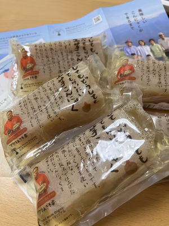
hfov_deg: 53.1
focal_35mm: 26
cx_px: 84
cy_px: 113
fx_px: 169
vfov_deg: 67.3
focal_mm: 5.1
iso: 80
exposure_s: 1/99
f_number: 1.6
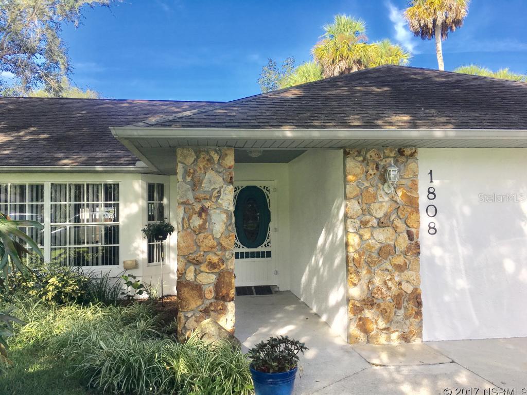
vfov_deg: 48.2
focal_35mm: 29
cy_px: 198
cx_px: 264
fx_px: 442
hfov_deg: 61.7
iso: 25
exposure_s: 1/499
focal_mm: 4.15
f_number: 2.2
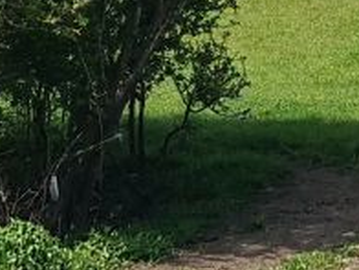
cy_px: -278
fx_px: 1307
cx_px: 520
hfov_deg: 14.7
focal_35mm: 126
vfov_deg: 10.7
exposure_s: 1/2907
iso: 50
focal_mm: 5.4
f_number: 1.8
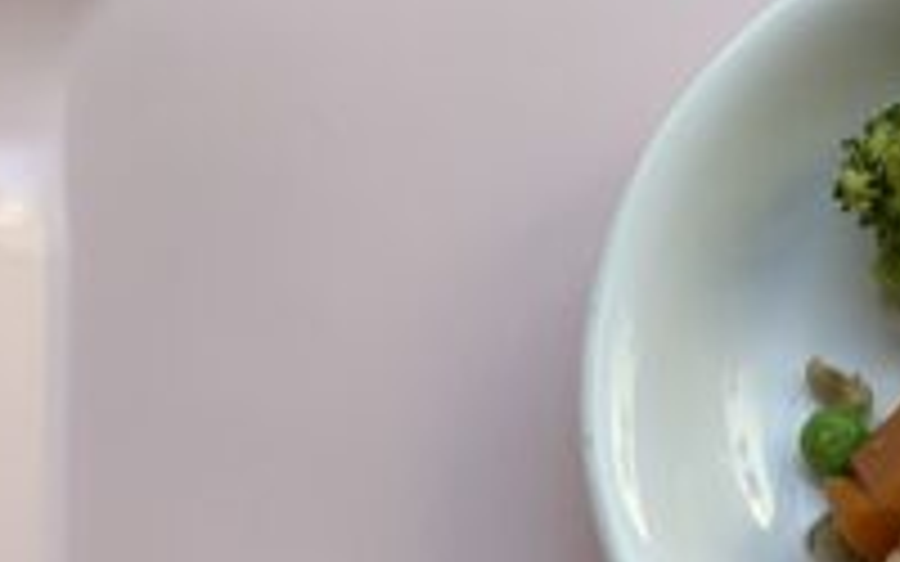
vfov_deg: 17.5
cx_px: 1076
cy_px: 767
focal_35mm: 69
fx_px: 1692
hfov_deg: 26.5
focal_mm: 4.25
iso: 40
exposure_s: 1/122
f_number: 1.8
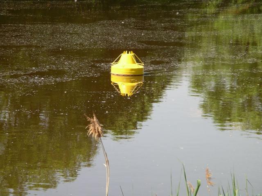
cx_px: 131
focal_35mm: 187
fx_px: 1415
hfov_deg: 10.6
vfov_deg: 7.9
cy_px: 98
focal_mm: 39
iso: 64
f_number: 4.6
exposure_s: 1/250
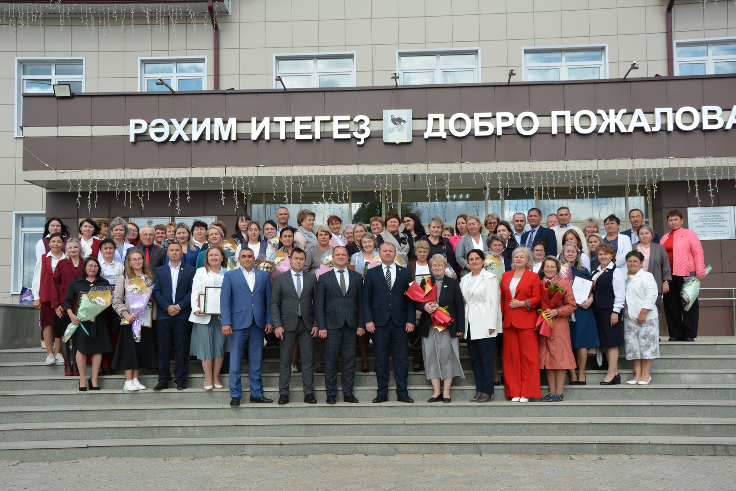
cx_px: 368
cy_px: 246
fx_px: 920
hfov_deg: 43.6
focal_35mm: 45
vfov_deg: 29.9
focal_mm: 30
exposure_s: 1/250
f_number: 8
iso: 140
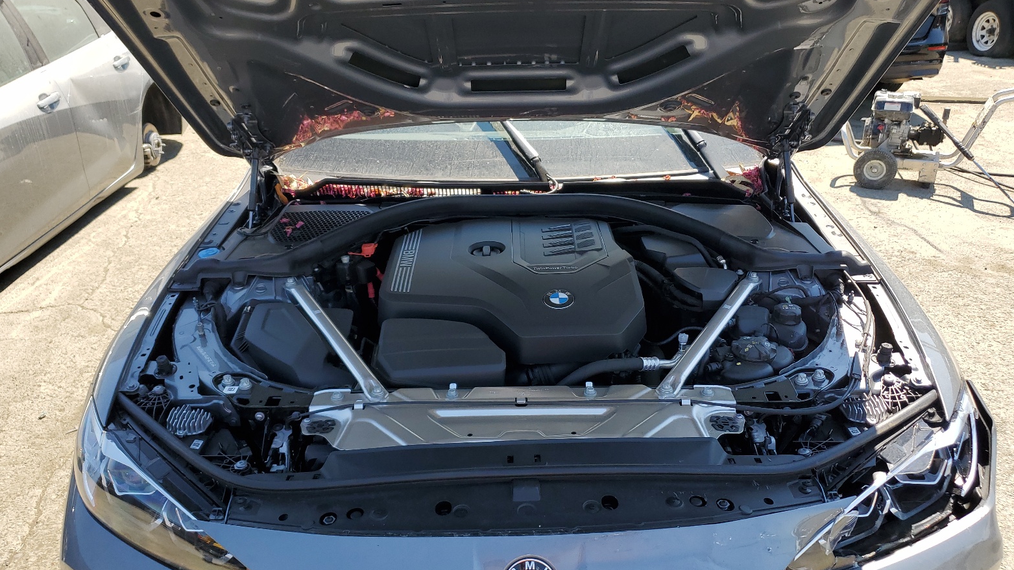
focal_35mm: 29
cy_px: 318
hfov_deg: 66.1
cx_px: 503
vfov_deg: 40.1
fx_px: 780
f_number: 1.5
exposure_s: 1/1111
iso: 50
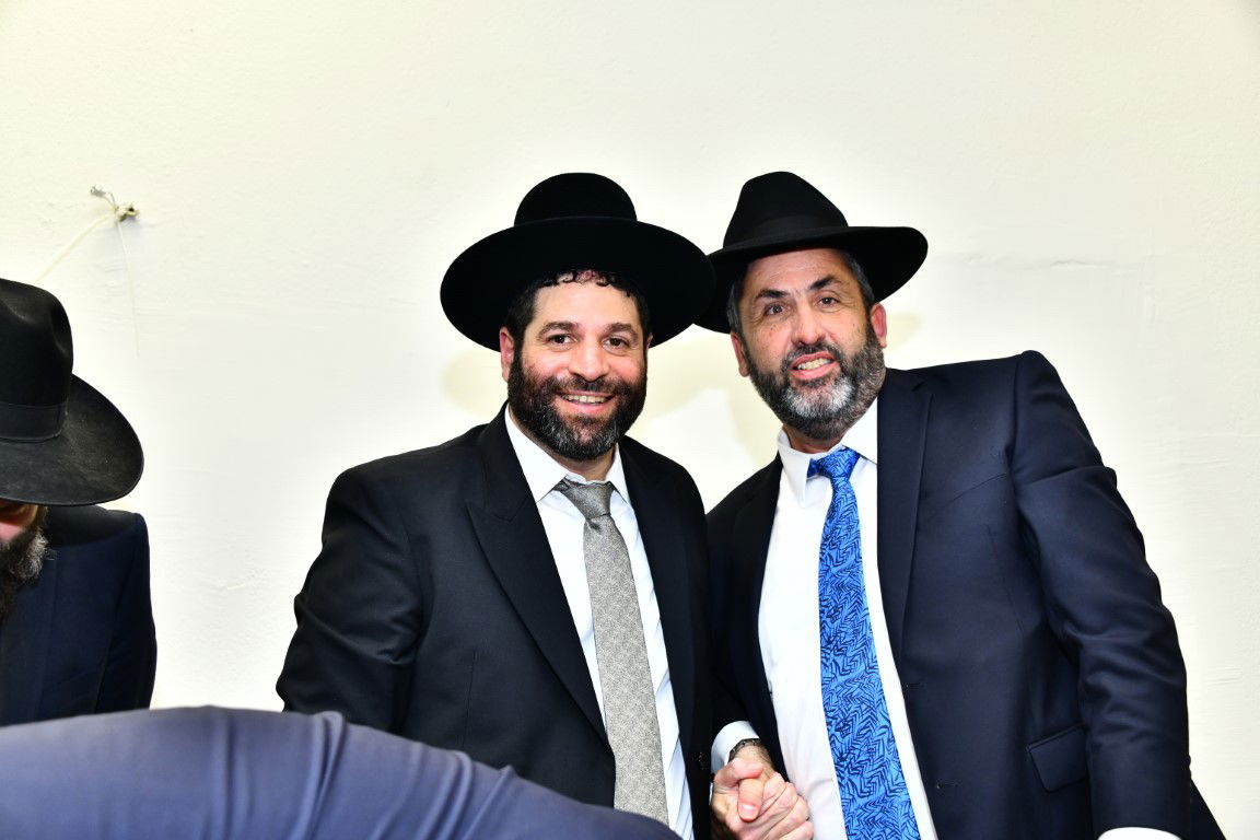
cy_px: 420
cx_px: 630
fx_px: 1470
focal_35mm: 42
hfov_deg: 46.4
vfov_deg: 31.9
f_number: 5.6
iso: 800
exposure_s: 1/100
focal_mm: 42
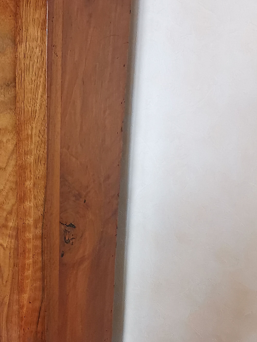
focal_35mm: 52
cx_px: 80
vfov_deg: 36.5
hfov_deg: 27.8
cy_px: 225
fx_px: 515
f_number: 2.2
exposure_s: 1/50
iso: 160
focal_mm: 2.35
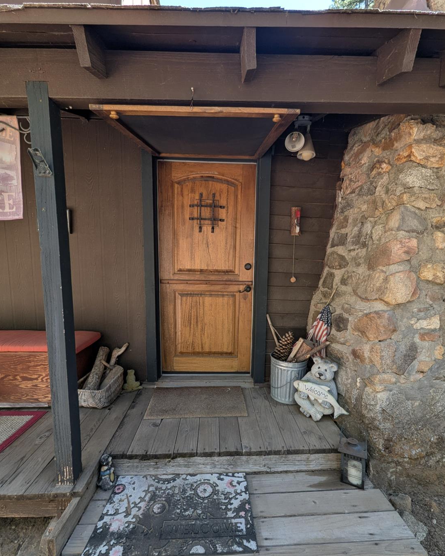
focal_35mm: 14
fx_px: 230
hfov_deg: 88.0
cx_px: 229
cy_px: 303
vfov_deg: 100.4
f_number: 2.2
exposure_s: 1/157
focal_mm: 1.95
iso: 56
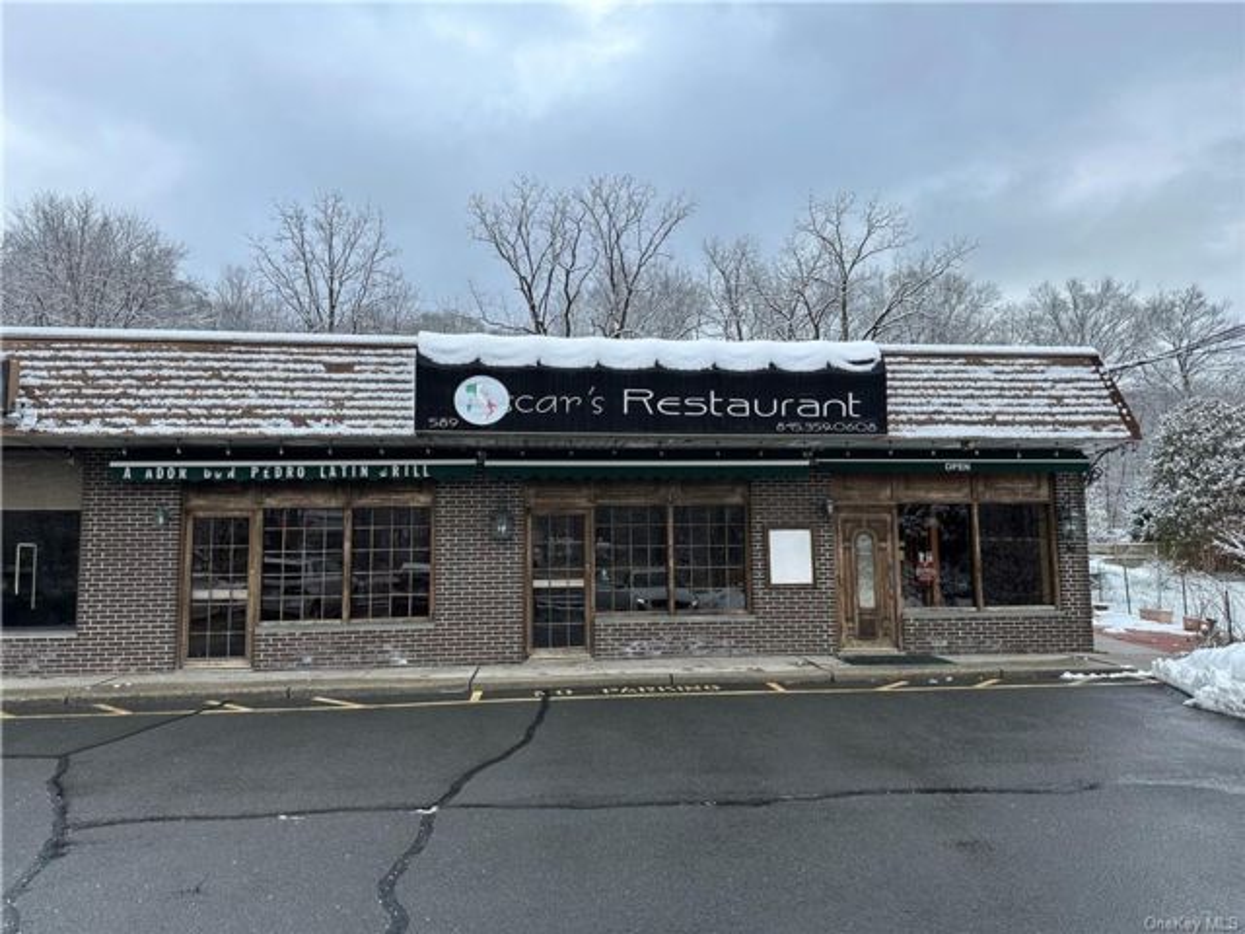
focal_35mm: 24
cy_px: 467
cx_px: 622
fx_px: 863
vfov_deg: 56.8
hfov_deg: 71.6
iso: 80
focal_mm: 6.86
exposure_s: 1/2110
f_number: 1.78
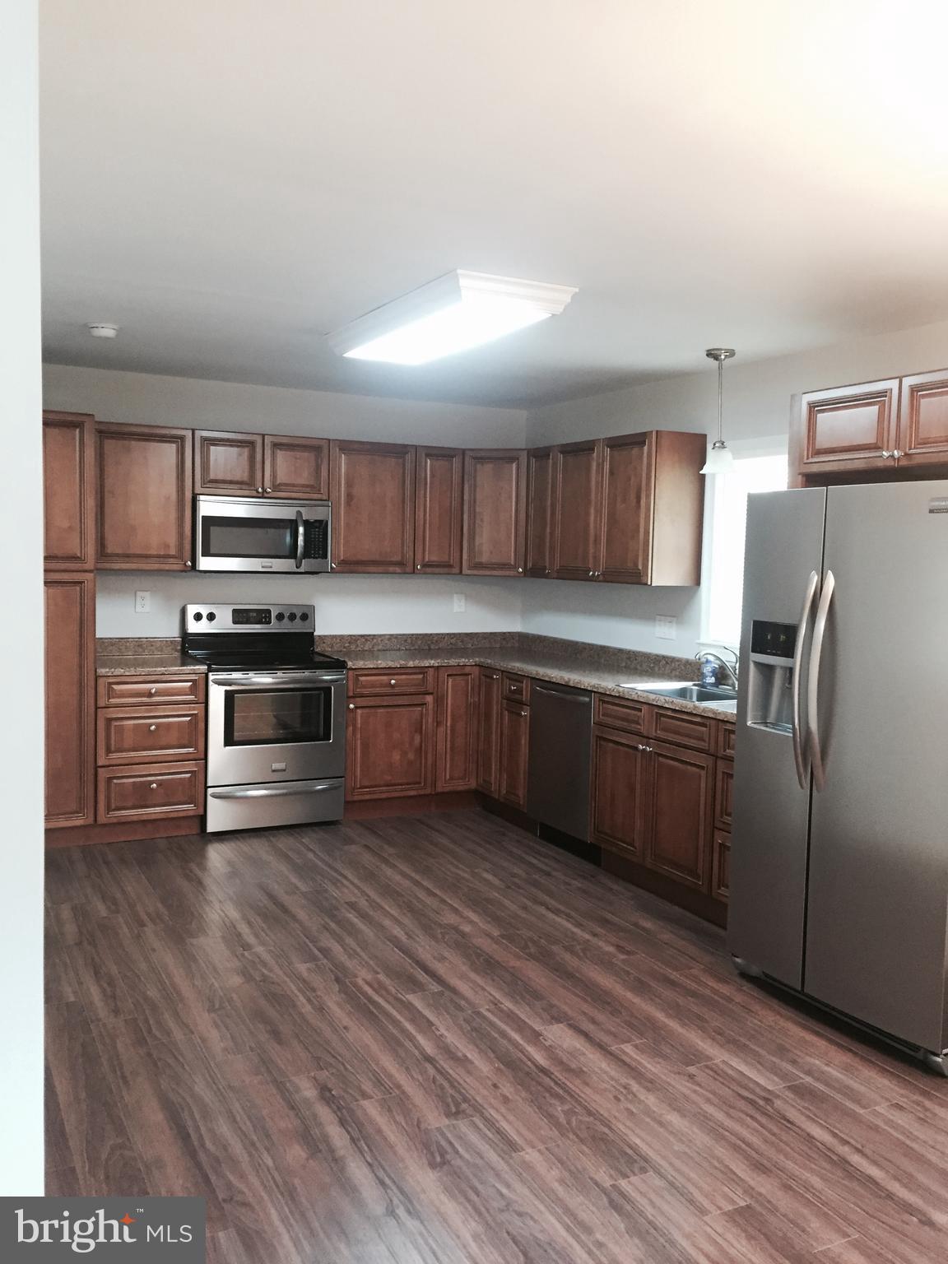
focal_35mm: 29
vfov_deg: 61.7
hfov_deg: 48.2
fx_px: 1059
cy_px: 632
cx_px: 474
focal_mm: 4.15
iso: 200
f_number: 2.2
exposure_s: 1/30
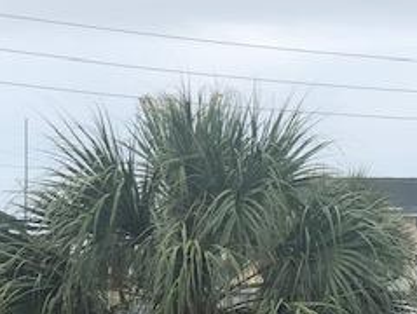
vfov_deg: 10.6
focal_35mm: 139
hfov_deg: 14.0
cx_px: 389
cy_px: 344
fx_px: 1677
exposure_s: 1/674
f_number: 2.4
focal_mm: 6
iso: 16
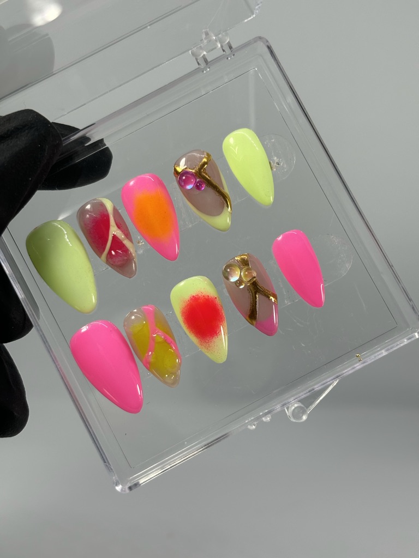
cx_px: 210
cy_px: 279
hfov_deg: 28.0
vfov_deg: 36.8
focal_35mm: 52
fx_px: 839
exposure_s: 1/943
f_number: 1.6
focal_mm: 5.96
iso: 32
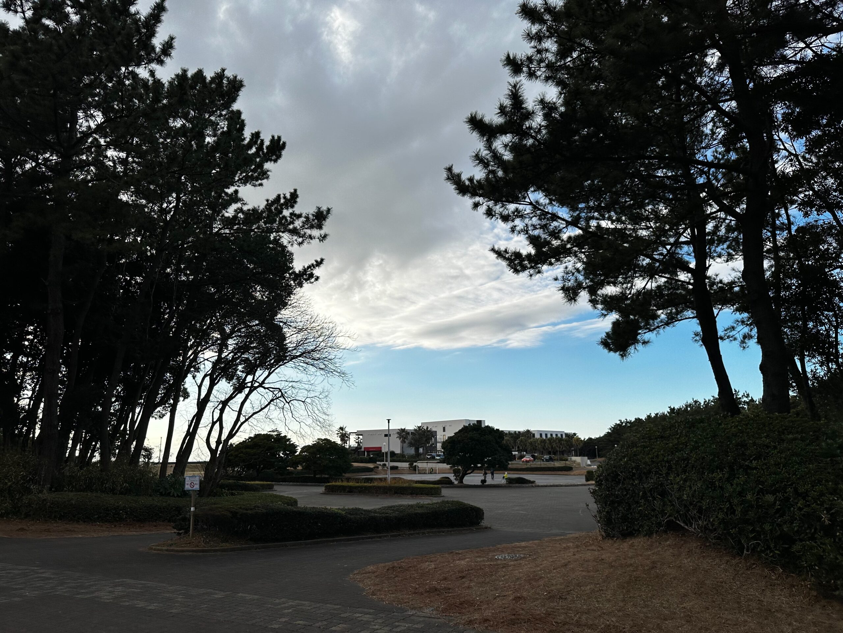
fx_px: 584
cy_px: 316
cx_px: 422
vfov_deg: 56.8
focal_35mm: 24
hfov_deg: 71.6
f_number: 1.78
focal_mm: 6.86
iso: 80
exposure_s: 1/3597
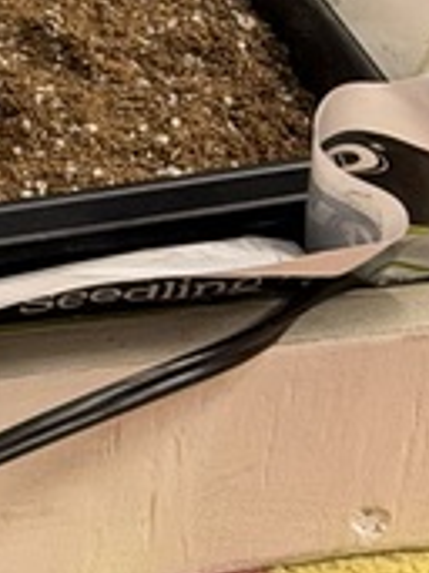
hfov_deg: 5.0
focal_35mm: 288
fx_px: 4765
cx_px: -627
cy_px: -650
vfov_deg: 6.6
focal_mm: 6.76
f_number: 1.78
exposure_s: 1/60
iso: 200
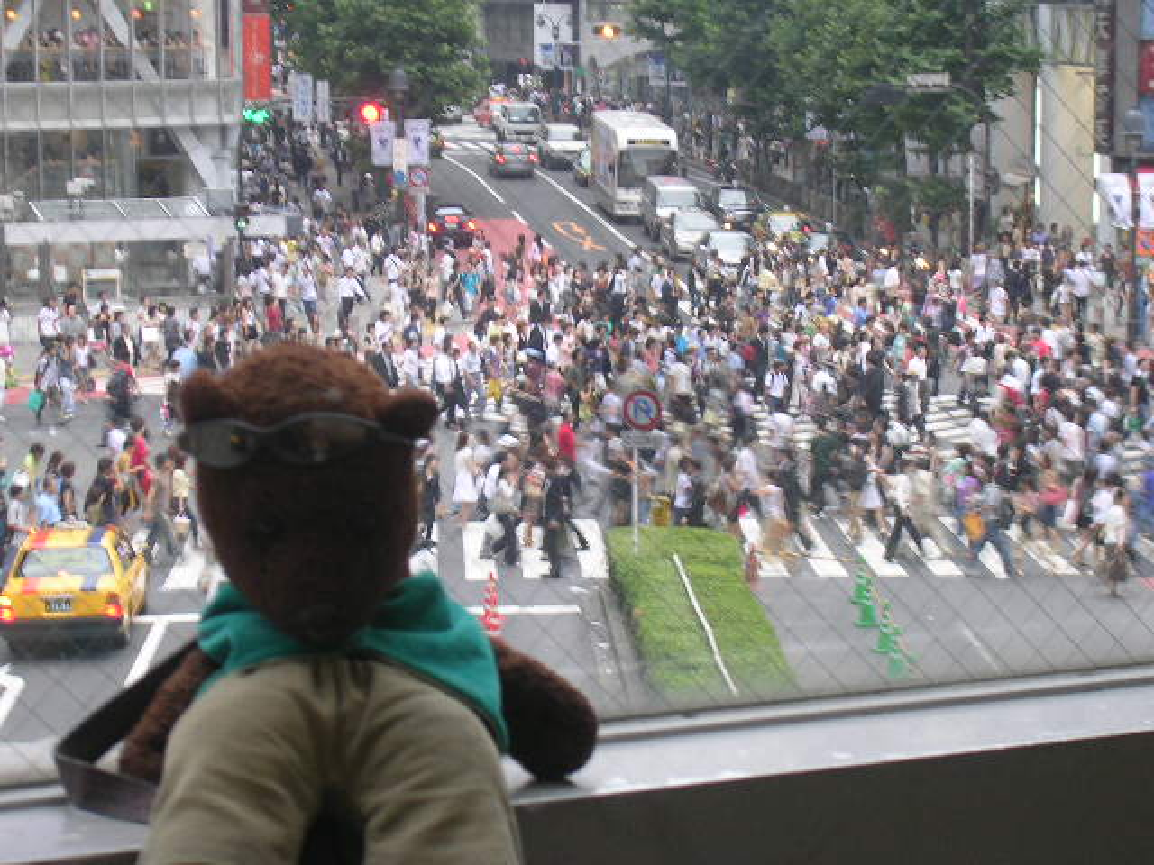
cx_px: 577
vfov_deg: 12.9
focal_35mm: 115
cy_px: 432
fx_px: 3834
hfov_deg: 17.1
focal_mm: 17.4
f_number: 4.9
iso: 50
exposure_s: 1/10.8
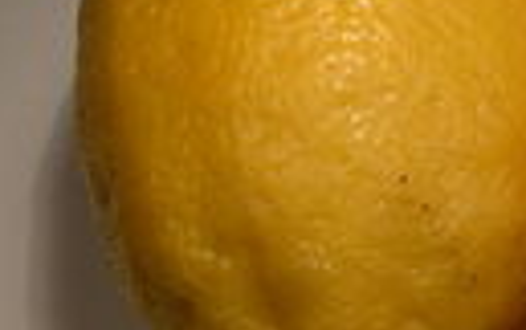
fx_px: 2354
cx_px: 705
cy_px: 130
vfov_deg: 8.0
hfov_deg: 12.3
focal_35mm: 164
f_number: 4.8
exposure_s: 1/135
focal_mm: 12.7
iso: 100
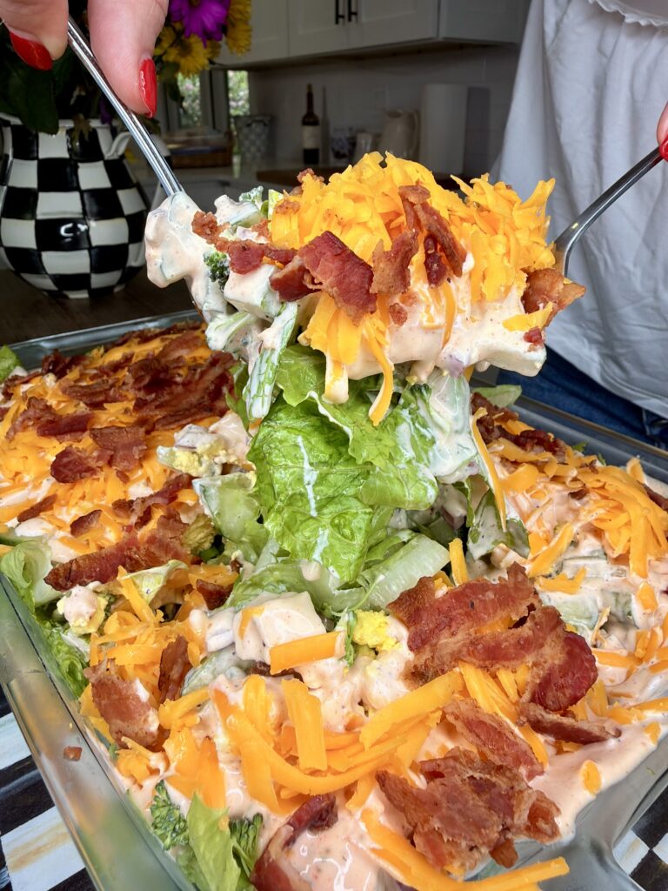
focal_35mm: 24
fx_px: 618
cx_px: 334
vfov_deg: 71.6
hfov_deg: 56.8
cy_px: 446
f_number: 2.2
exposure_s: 1/120
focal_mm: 2.22
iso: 16
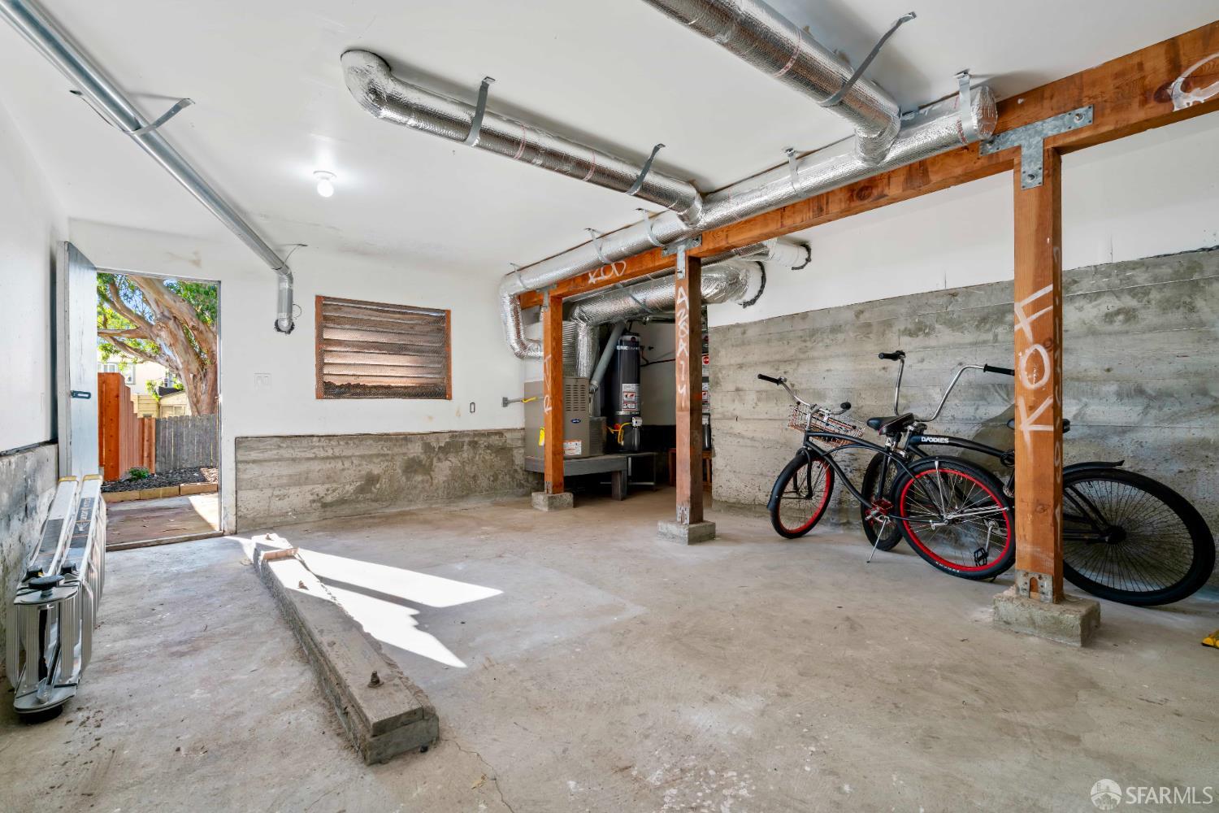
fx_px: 542
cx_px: 610
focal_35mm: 16
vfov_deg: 73.7
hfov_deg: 96.7
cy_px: 406
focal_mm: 16
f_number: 8
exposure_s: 1/25
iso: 640
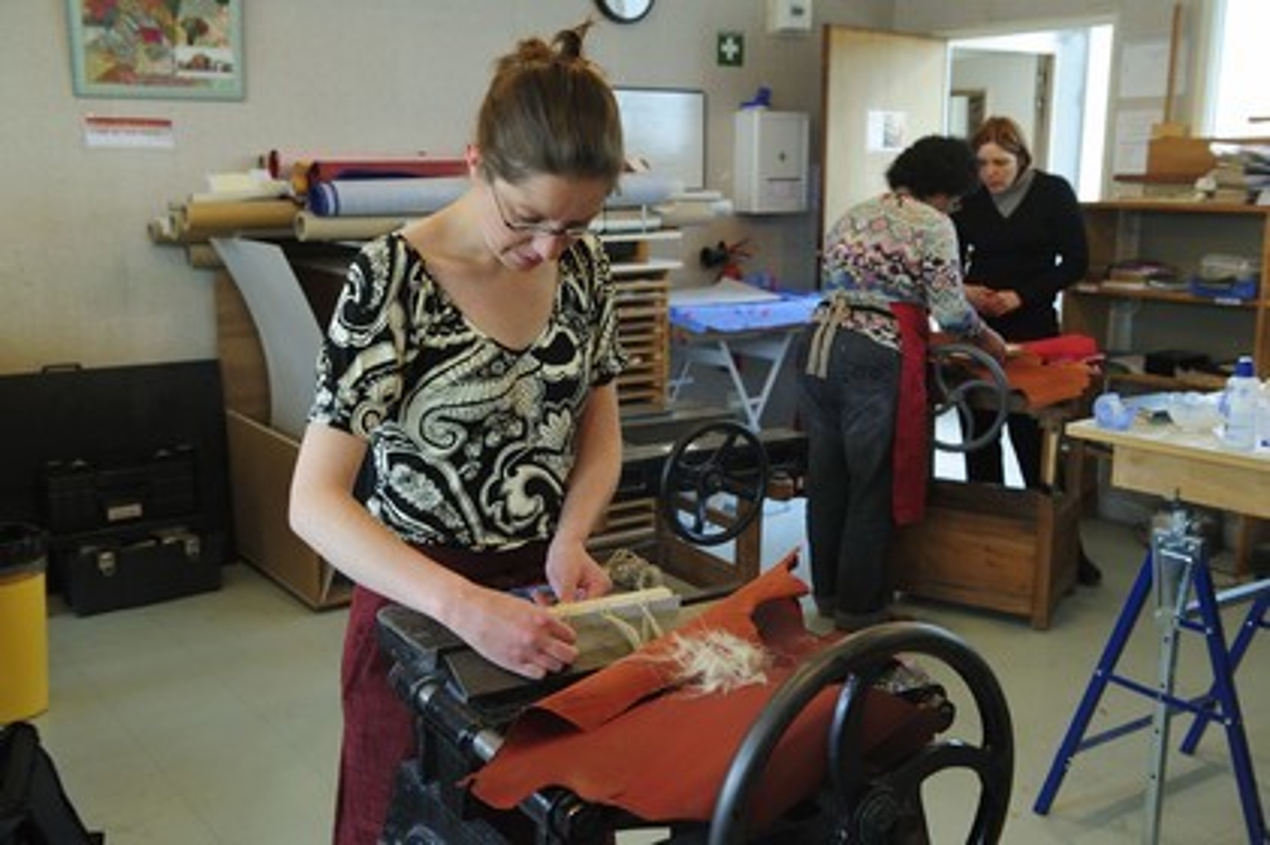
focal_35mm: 36
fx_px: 1269
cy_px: 422
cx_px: 635
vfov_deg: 36.8
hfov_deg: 53.2
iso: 800
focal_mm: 36
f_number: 5.6
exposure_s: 1/50
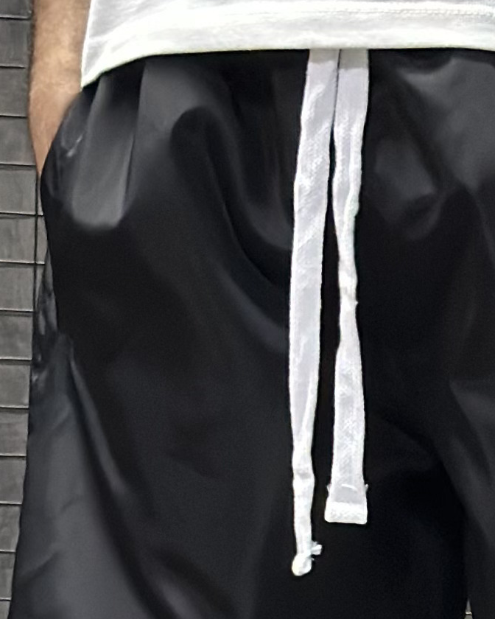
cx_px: 508
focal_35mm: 225
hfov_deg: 6.8
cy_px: 847
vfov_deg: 8.4
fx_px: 4120
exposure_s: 1/33
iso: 400
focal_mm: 6.86
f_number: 1.78
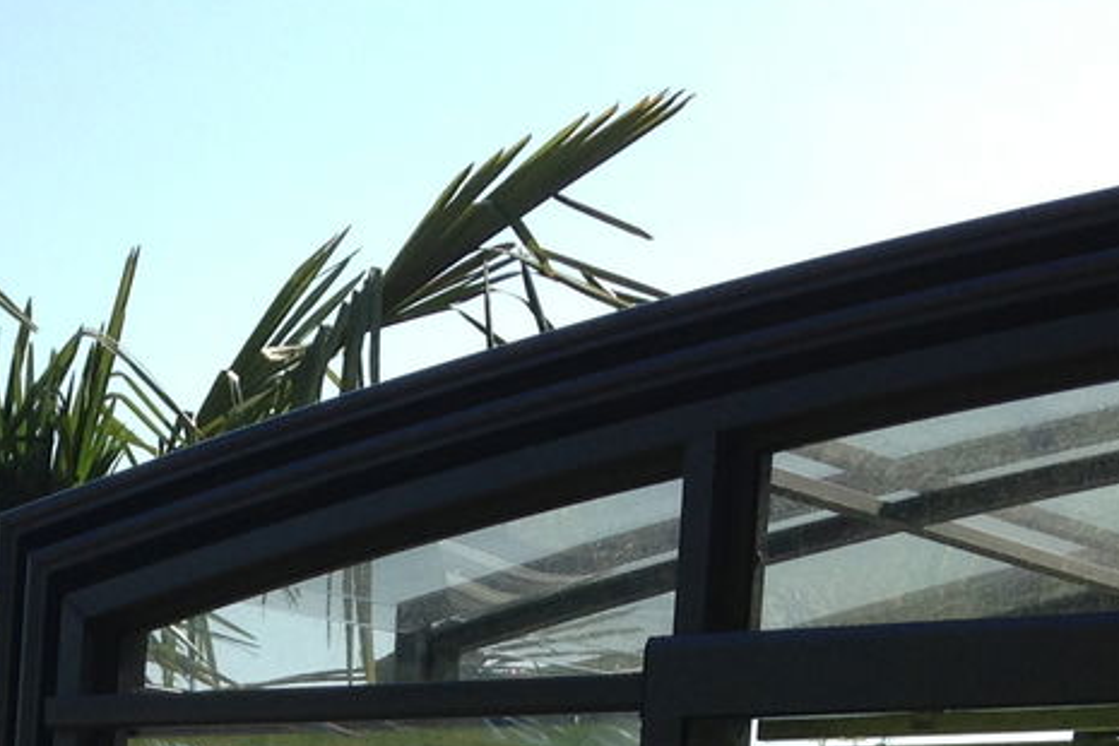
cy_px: 1413
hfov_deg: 17.0
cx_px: 58
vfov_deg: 10.8
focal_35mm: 118
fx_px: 3668
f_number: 2.4
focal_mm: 4.13
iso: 50
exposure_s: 1/1427
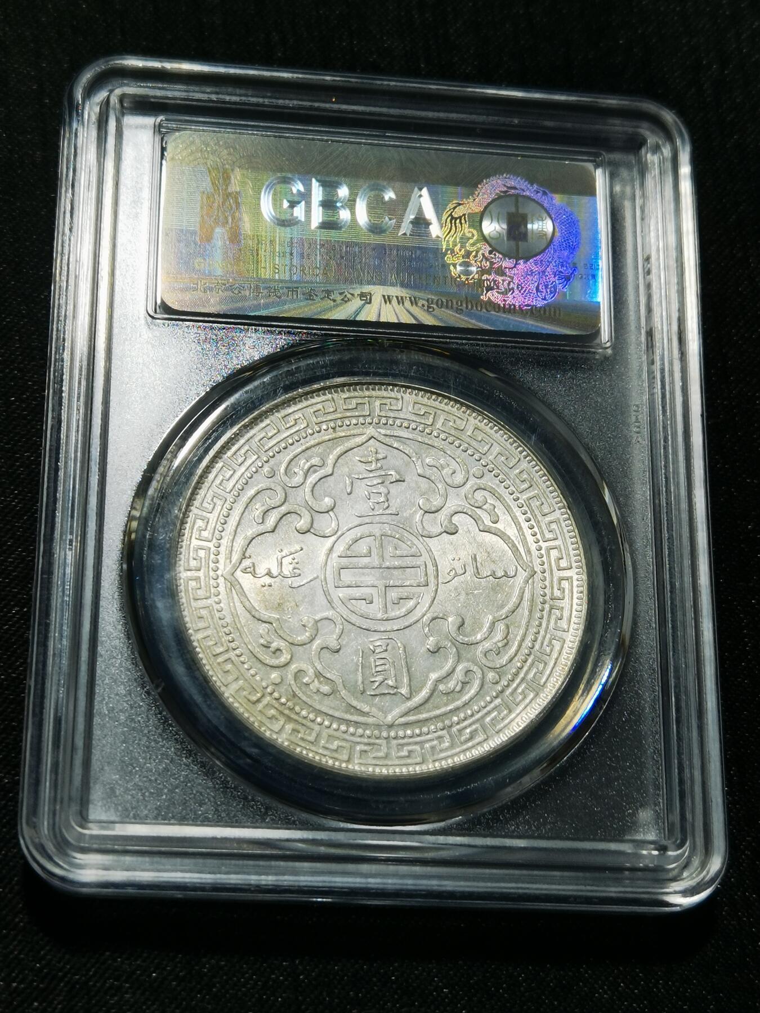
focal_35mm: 68
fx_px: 1991
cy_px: 506
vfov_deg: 28.6
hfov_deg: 21.6
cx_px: 380
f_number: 1.9
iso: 50
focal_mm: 6.67
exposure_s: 1/114
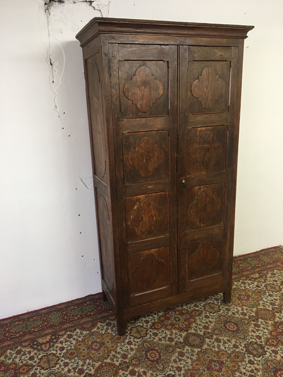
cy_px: 188
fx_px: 316
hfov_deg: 48.2
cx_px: 142
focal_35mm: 29
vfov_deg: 61.7
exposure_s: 1/33
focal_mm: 4.15
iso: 160
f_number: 2.2
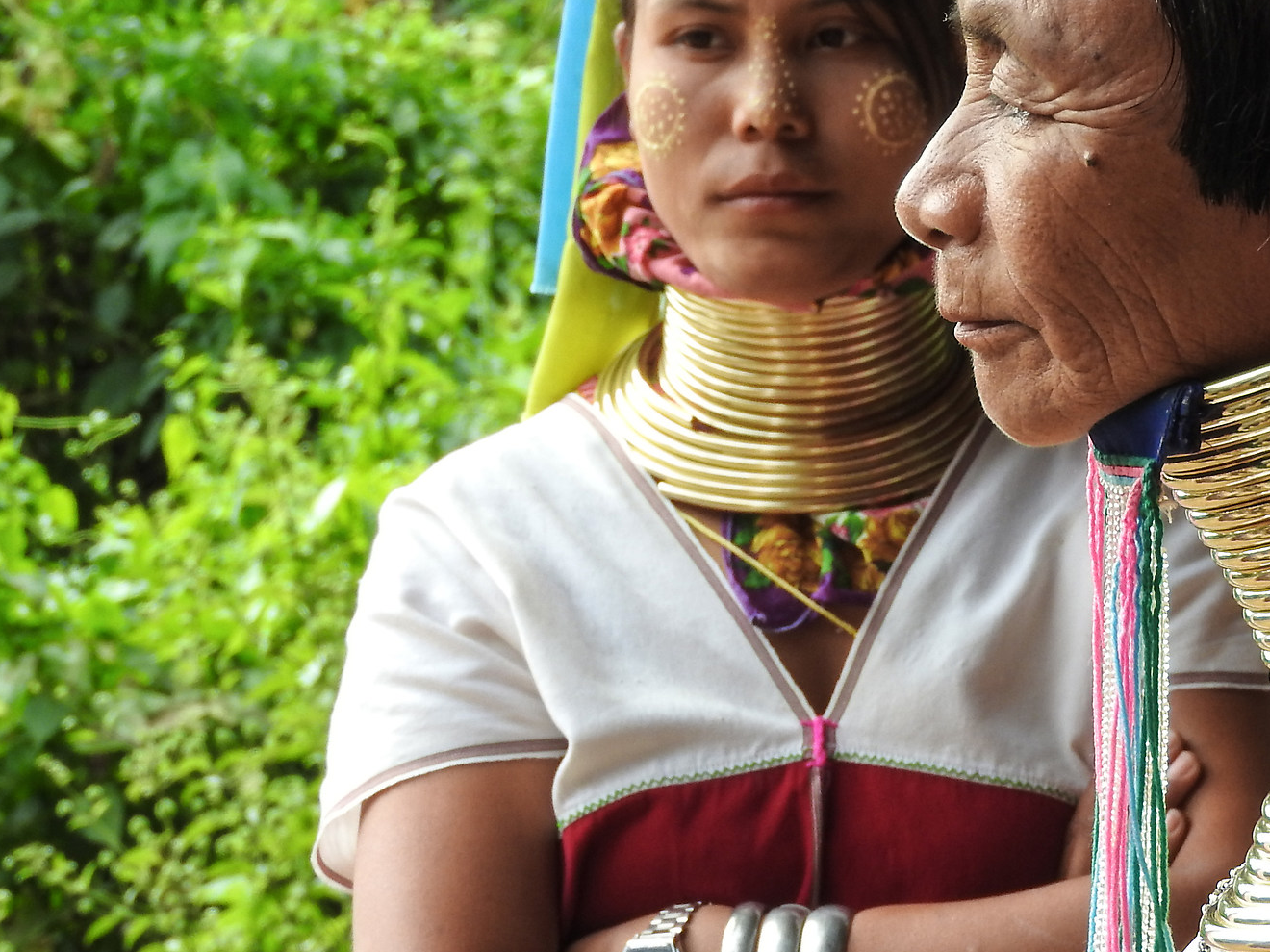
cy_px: 170
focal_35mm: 309
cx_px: 950
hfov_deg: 6.4
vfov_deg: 4.8
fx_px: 11337
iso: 100
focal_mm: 30.5
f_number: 5.2
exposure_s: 1/125
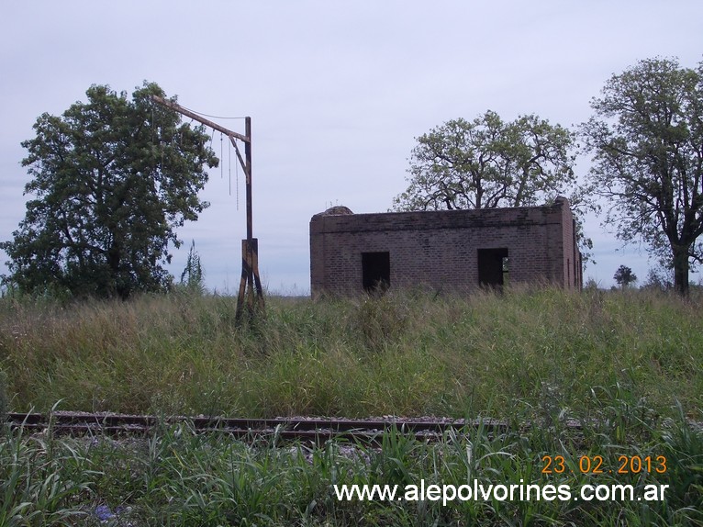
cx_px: 352
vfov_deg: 28.5
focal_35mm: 51
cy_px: 264
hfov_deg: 37.5
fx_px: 1035
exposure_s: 1/320
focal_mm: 7.2
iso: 80
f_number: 7.2
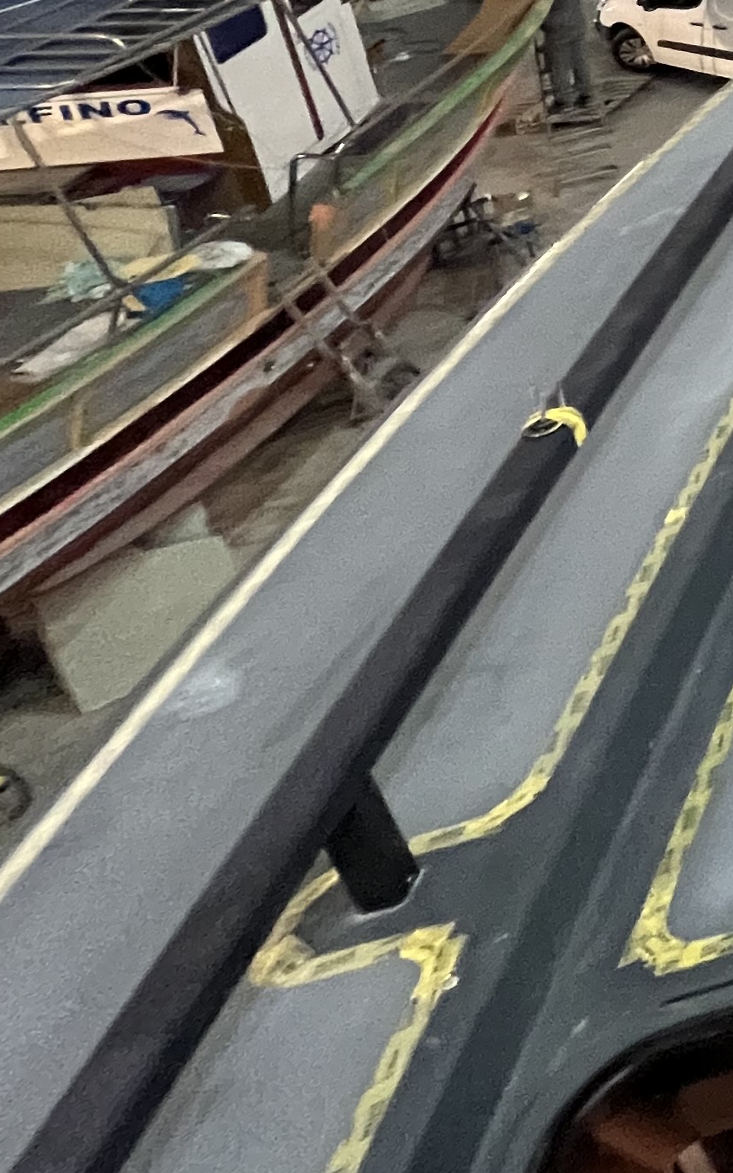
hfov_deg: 15.5
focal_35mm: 41
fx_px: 1310
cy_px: -118
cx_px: 1739
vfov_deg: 39.4
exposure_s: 1/50
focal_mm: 1.57
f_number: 1.8
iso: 500
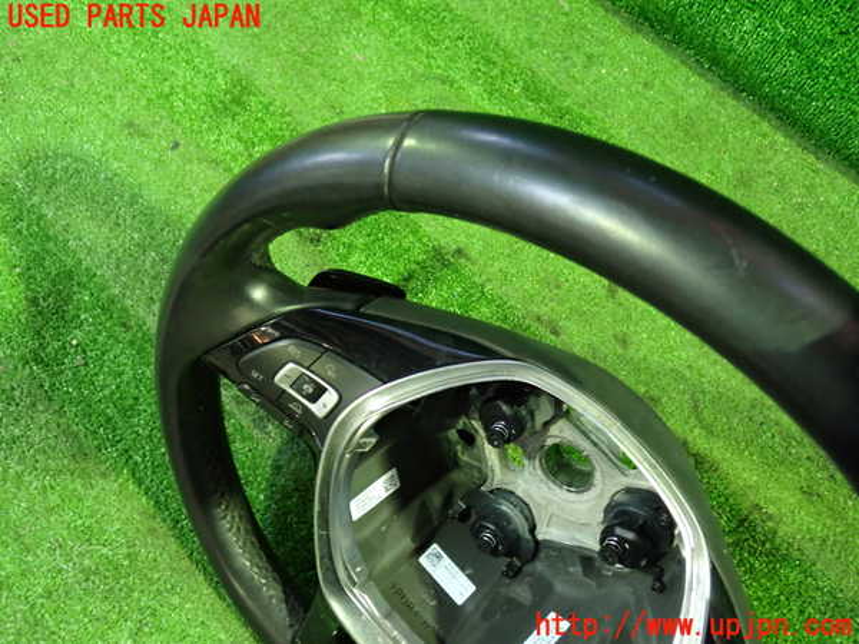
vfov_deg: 46.8
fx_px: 744
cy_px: 322
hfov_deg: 60.0
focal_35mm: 30
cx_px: 430
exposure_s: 1/25
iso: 800
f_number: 2.3
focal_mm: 5.4
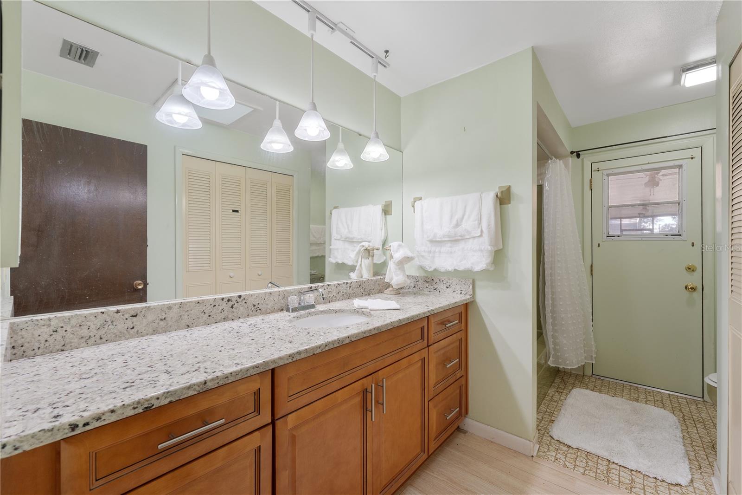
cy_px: 248
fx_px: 288
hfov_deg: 104.3
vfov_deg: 81.2
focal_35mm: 14
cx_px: 371
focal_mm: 14
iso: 320
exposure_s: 1/5
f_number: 8
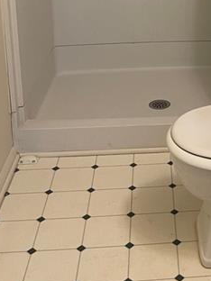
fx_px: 520
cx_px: 221
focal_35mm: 64
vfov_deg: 27.8
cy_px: -23
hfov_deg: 21.9
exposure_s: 1/60
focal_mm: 4.2
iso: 125
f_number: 1.6
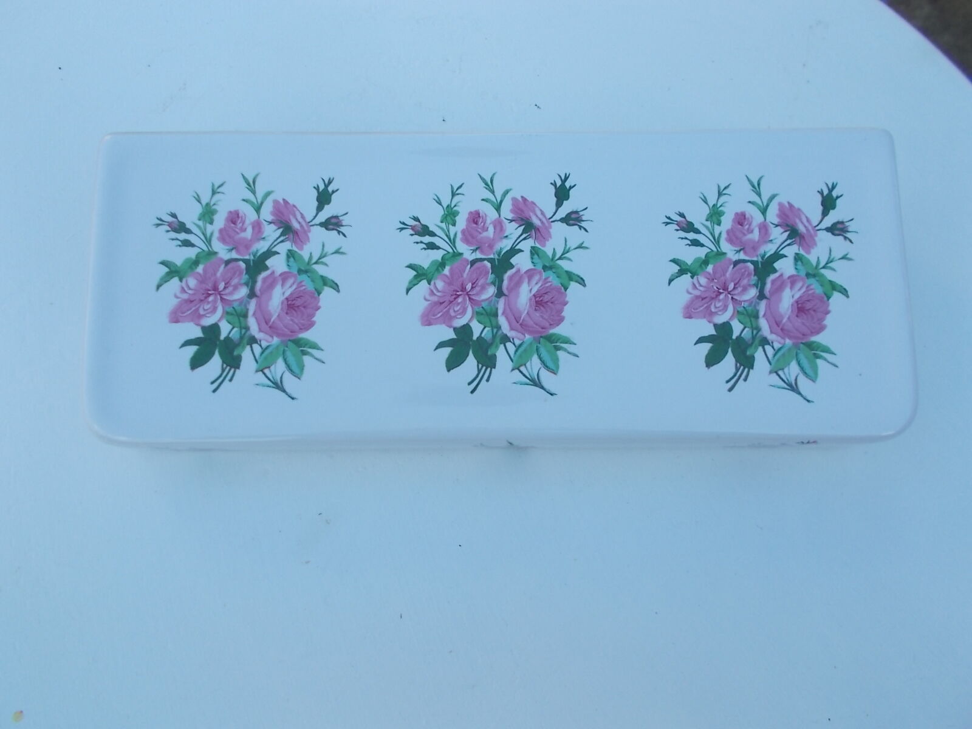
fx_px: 730
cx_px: 486
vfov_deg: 53.1
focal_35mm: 26
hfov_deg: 67.3
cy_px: 364
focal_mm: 4.6
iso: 80
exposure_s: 1/320
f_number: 3.2
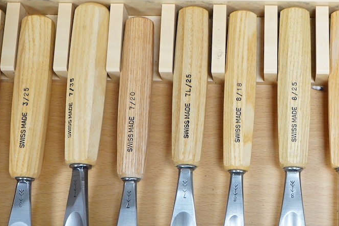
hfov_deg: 26.3
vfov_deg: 18.1
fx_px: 706
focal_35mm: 75
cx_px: 288
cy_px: 130
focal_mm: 29
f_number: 6.3
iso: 2500
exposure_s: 1/100
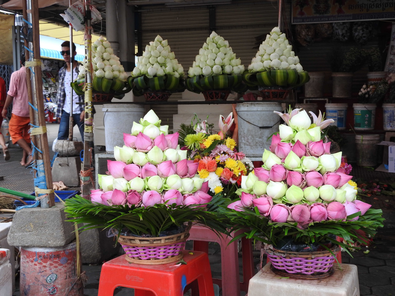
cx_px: 198
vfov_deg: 32.2
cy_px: 148
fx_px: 513
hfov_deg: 42.1
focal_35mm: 45
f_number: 4
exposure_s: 1/60
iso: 100
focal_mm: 8.1
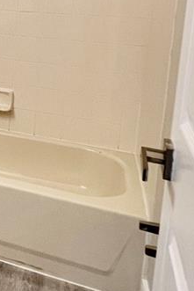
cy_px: 40
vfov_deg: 38.1
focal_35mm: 49
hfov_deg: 21.4
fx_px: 396
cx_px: -124
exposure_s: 1/60
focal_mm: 1.57
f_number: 1.8
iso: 160
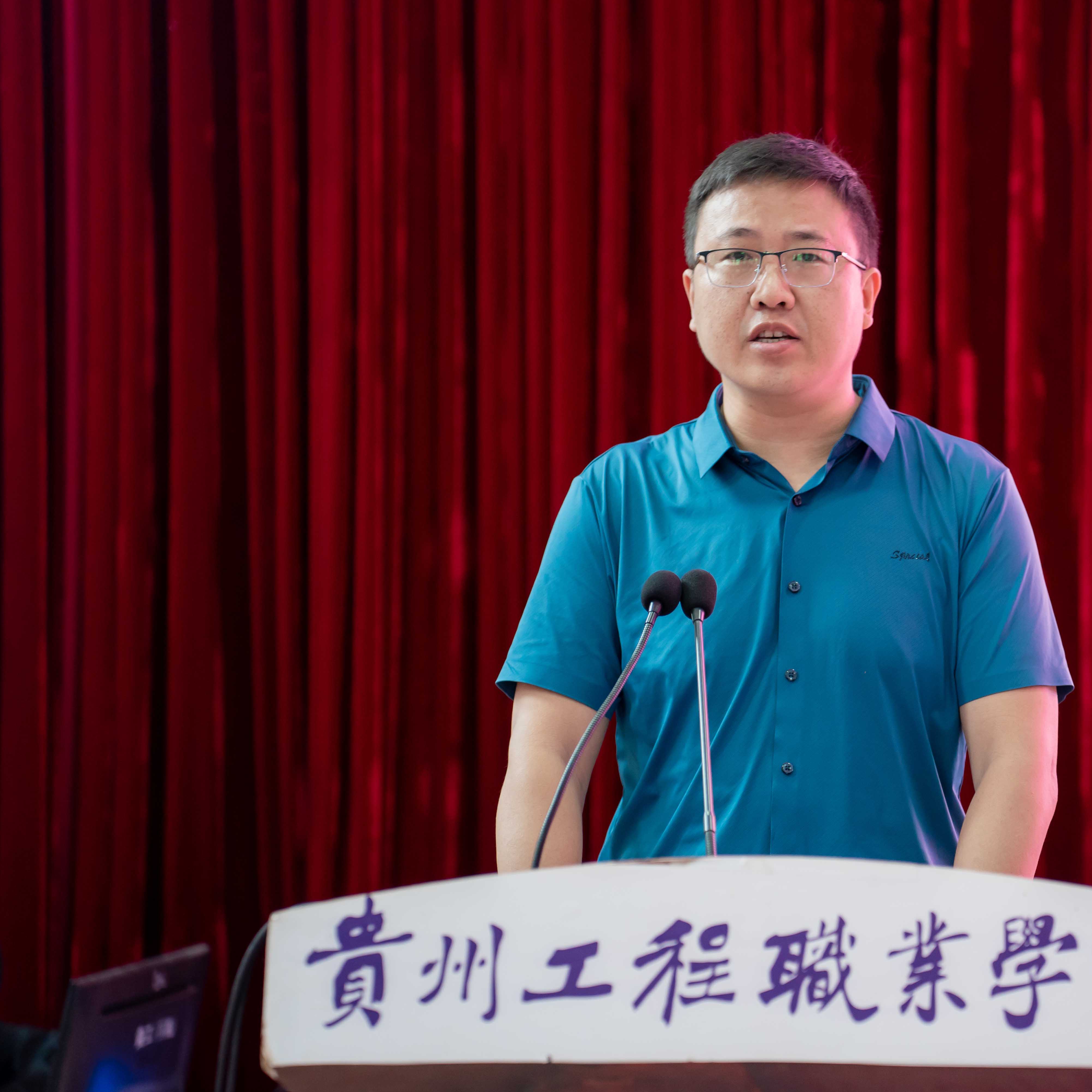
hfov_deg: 20.8
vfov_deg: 20.9
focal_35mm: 83
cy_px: 546
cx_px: 767
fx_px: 2962
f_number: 2.8
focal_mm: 65
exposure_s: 1/100
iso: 1250
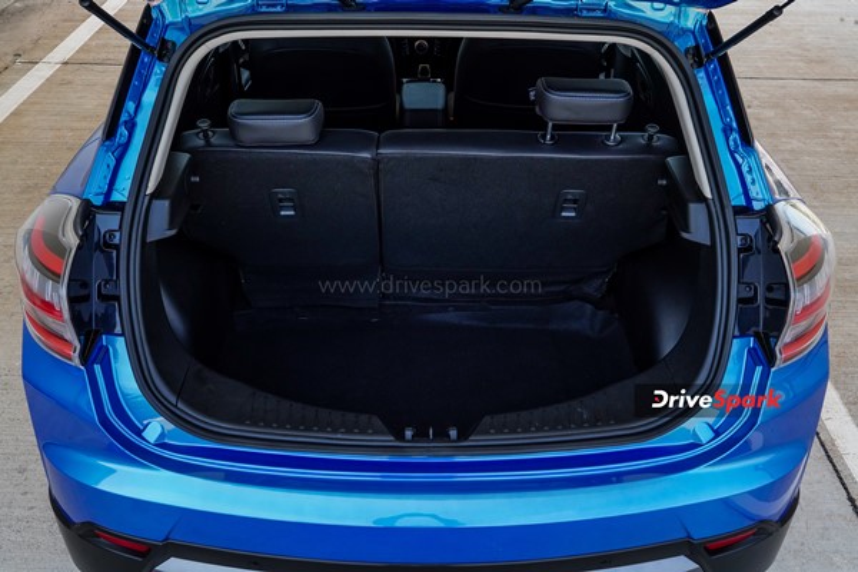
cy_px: 286
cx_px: 429
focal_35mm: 35
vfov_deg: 37.9
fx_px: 834
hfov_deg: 54.4
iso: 2000
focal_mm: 35
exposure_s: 1/200
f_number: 16
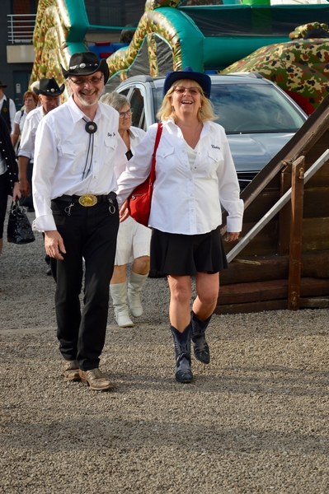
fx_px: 1277
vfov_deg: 21.9
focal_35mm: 93
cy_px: 247
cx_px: 164
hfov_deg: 14.7
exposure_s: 1/500
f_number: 5.6
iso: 250
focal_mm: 62
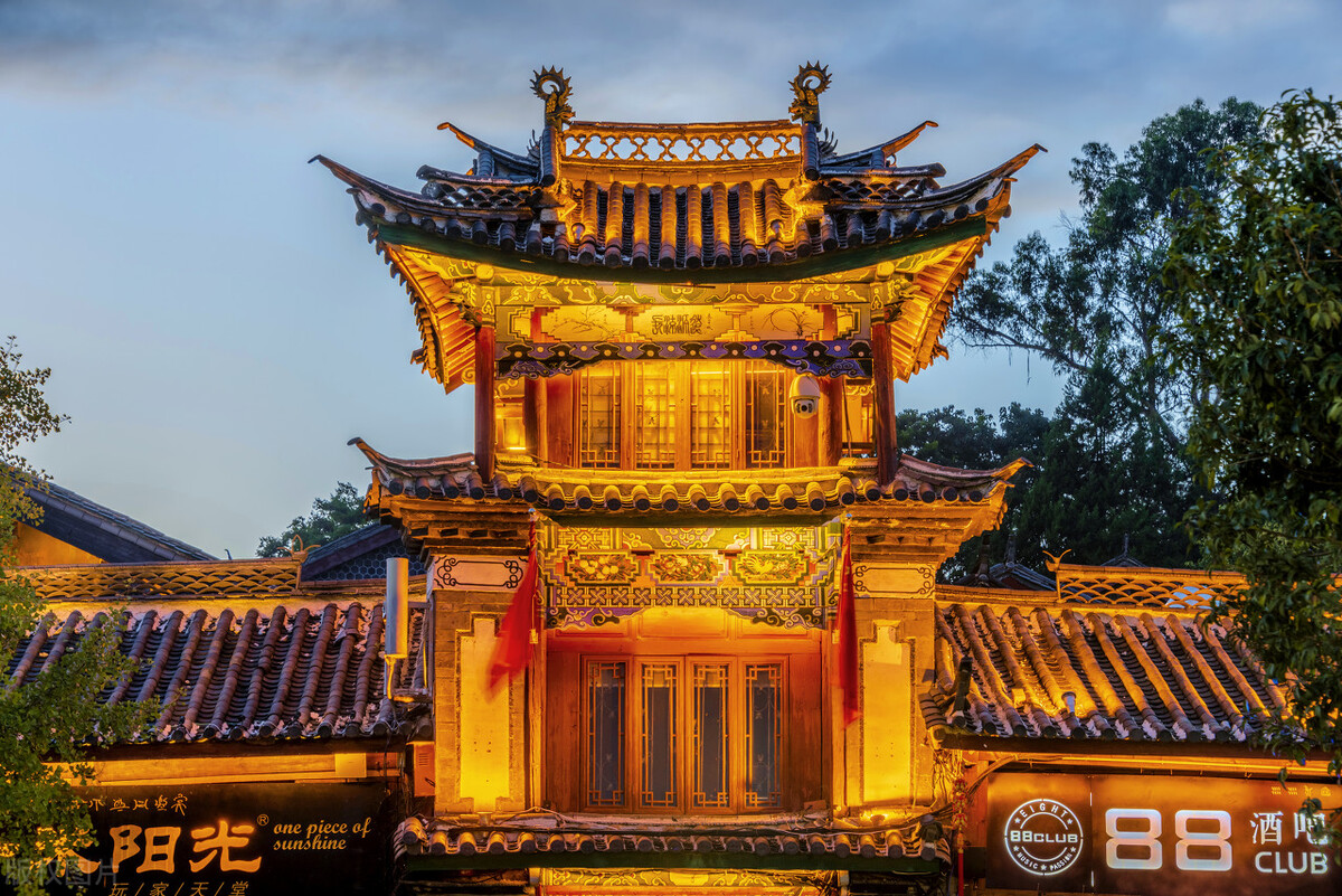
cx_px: 671
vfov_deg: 11.2
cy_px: 448
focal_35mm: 122
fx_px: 4549
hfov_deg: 16.8
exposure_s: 1.3
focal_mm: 122
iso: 100
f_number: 11
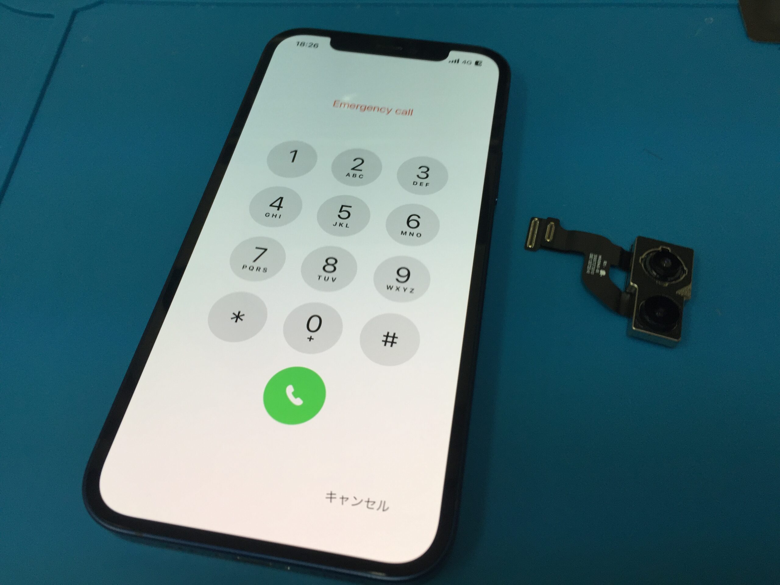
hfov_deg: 61.7
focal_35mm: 29
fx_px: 653
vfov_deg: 48.2
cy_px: 292
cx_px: 390
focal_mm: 4.15
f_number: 2.2
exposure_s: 1/120
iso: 50
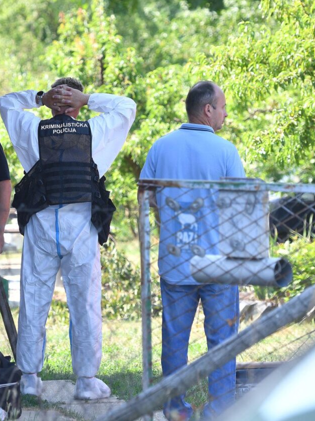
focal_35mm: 162
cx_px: 76
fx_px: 1967
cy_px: 210
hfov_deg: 9.1
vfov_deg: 12.2
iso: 200
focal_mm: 112
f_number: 5
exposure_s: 1/500
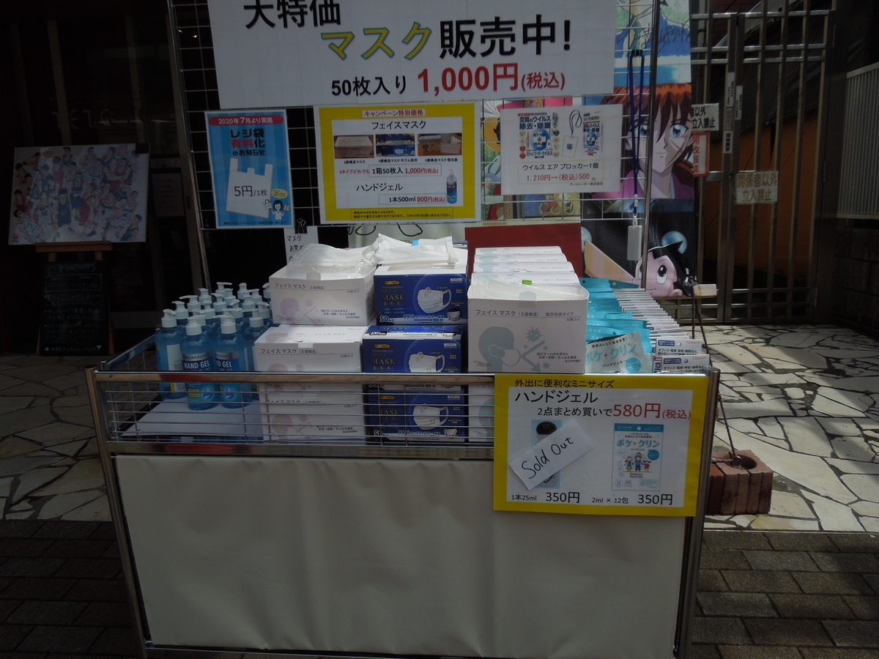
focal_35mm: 25
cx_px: 440
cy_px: 330
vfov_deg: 54.9
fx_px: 635
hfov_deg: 69.4
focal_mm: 4.5
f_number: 6.6
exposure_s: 1/800
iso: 100
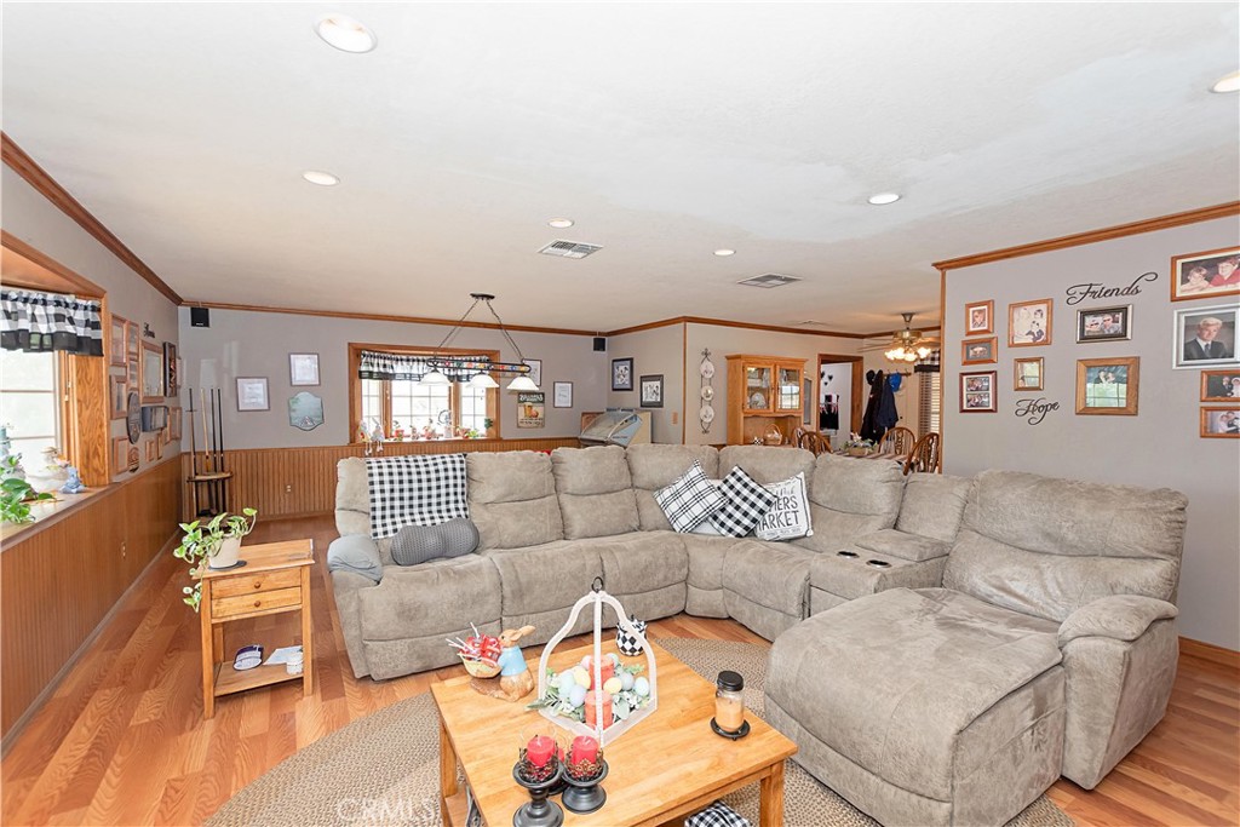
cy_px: 414
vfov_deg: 77.3
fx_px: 517
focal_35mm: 15
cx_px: 620
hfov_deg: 100.4
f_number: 5.6
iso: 320
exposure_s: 1/60
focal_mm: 10
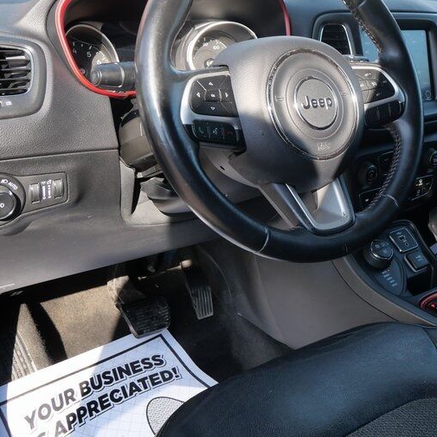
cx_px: 344
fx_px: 614
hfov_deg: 37.9
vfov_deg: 39.0
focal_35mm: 43
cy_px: 178
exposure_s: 1/200
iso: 200
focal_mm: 12
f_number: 4.5
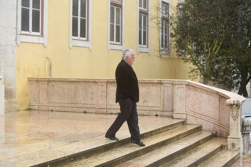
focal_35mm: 70
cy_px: 84
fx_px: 488
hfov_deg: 28.8
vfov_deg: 19.5
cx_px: 126
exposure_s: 1/400
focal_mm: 70
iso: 250
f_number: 4.5
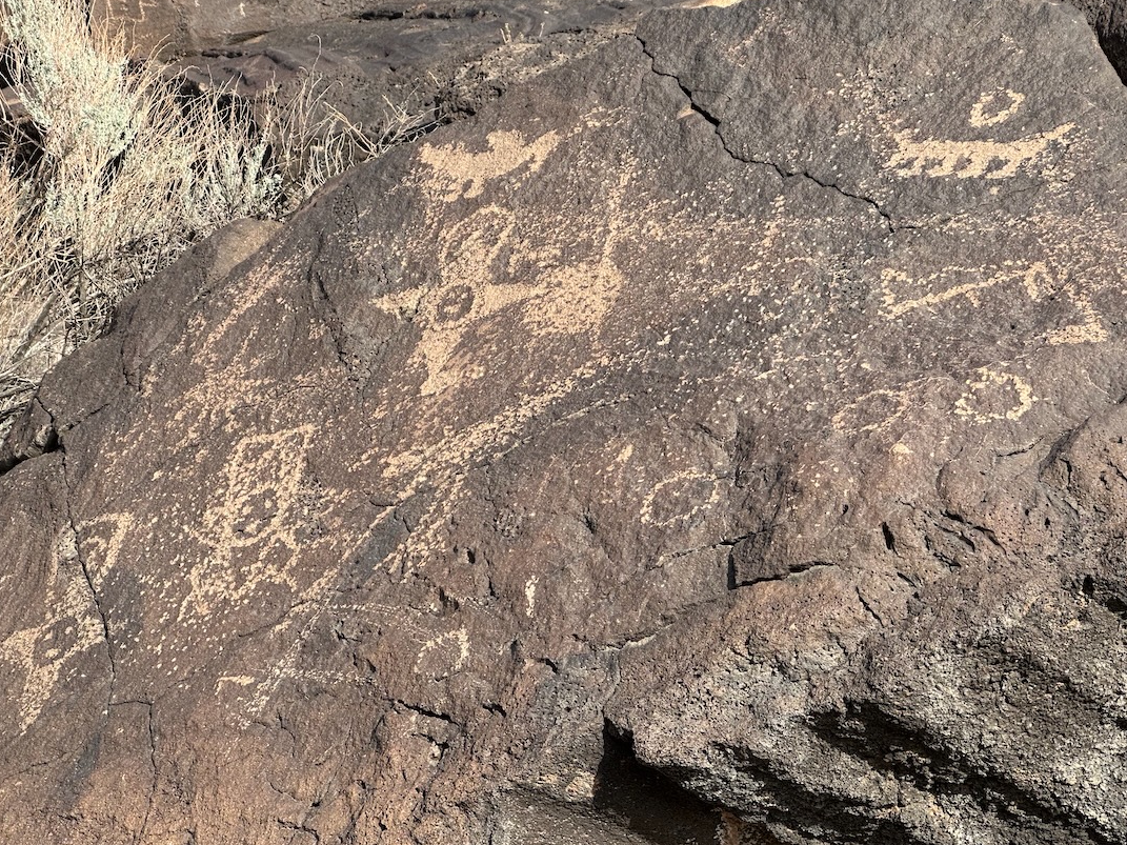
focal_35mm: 92
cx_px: 629
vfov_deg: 16.1
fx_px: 2995
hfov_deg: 21.3
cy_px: 464
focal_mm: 9
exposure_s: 1/380
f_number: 2.8
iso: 32
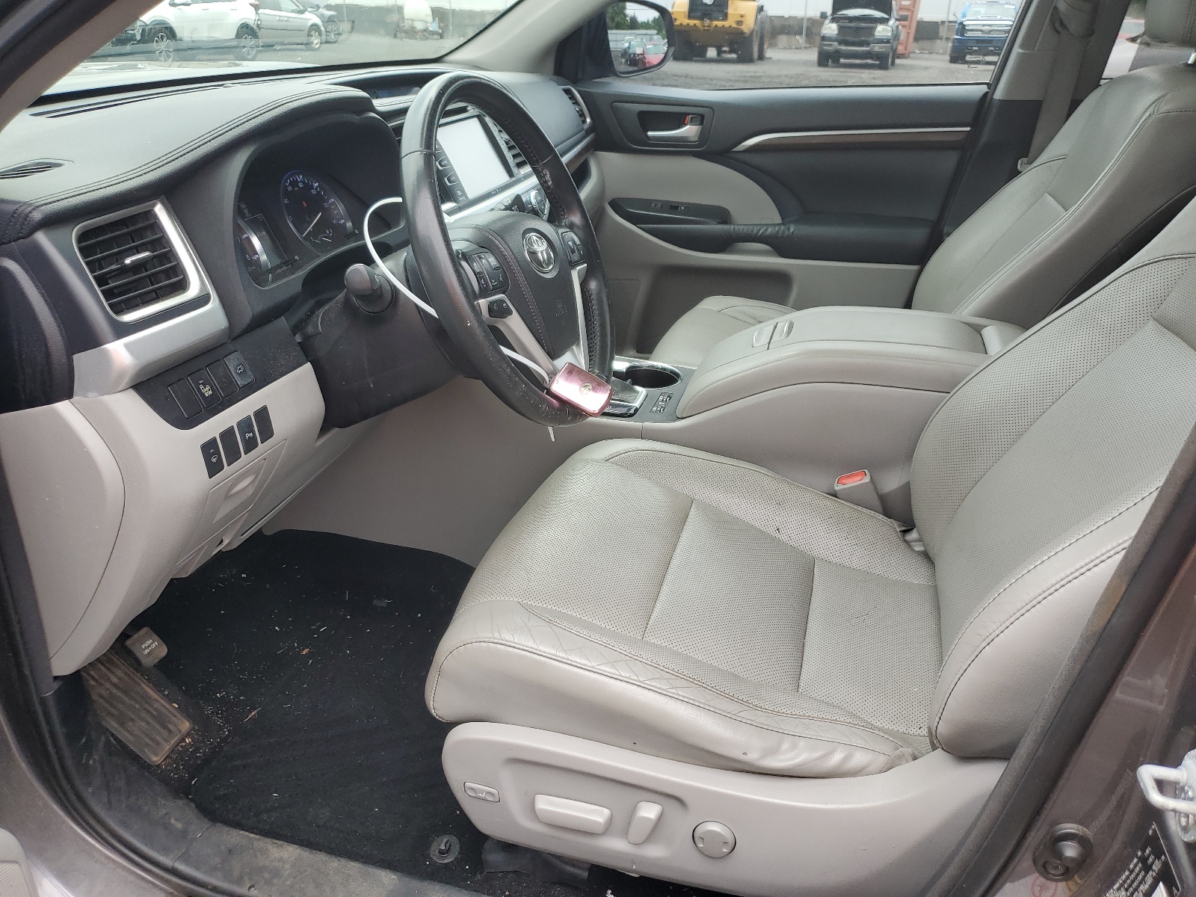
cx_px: 598
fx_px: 898
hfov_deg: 67.3
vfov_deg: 53.1
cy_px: 448
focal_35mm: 26
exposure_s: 1/256
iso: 50
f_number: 1.5
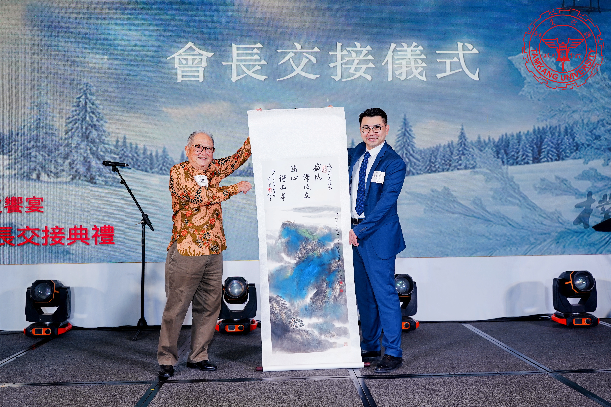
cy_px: 204
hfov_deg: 54.4
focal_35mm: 35
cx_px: 306
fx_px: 594
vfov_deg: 37.9
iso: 320
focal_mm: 35
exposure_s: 1/200
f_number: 4.5
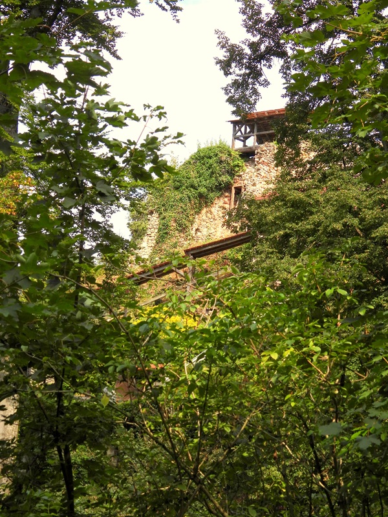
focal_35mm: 85
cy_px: 258
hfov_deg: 17.4
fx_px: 1270
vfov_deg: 23.0
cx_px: 194
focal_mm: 15.2
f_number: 4
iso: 100
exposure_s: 1/800
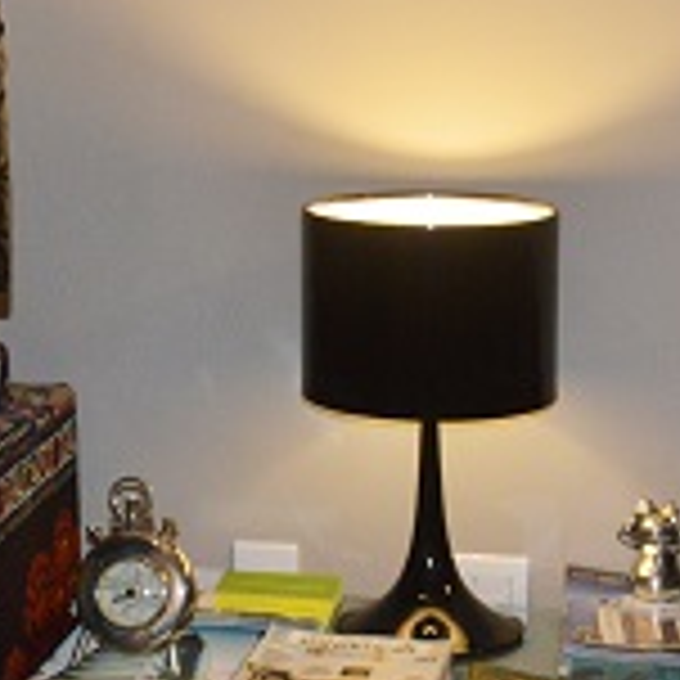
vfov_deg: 18.8
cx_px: 63
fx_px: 2022
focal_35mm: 91
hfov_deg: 18.7
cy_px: 81
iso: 800
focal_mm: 18
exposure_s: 1/100
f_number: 5.6
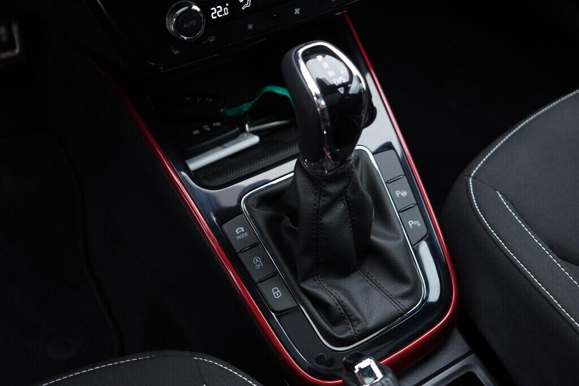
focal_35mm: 36
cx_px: 290
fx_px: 579
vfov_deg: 36.9
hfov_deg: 53.1
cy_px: 193
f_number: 2.8
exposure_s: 1/40
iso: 250
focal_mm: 24
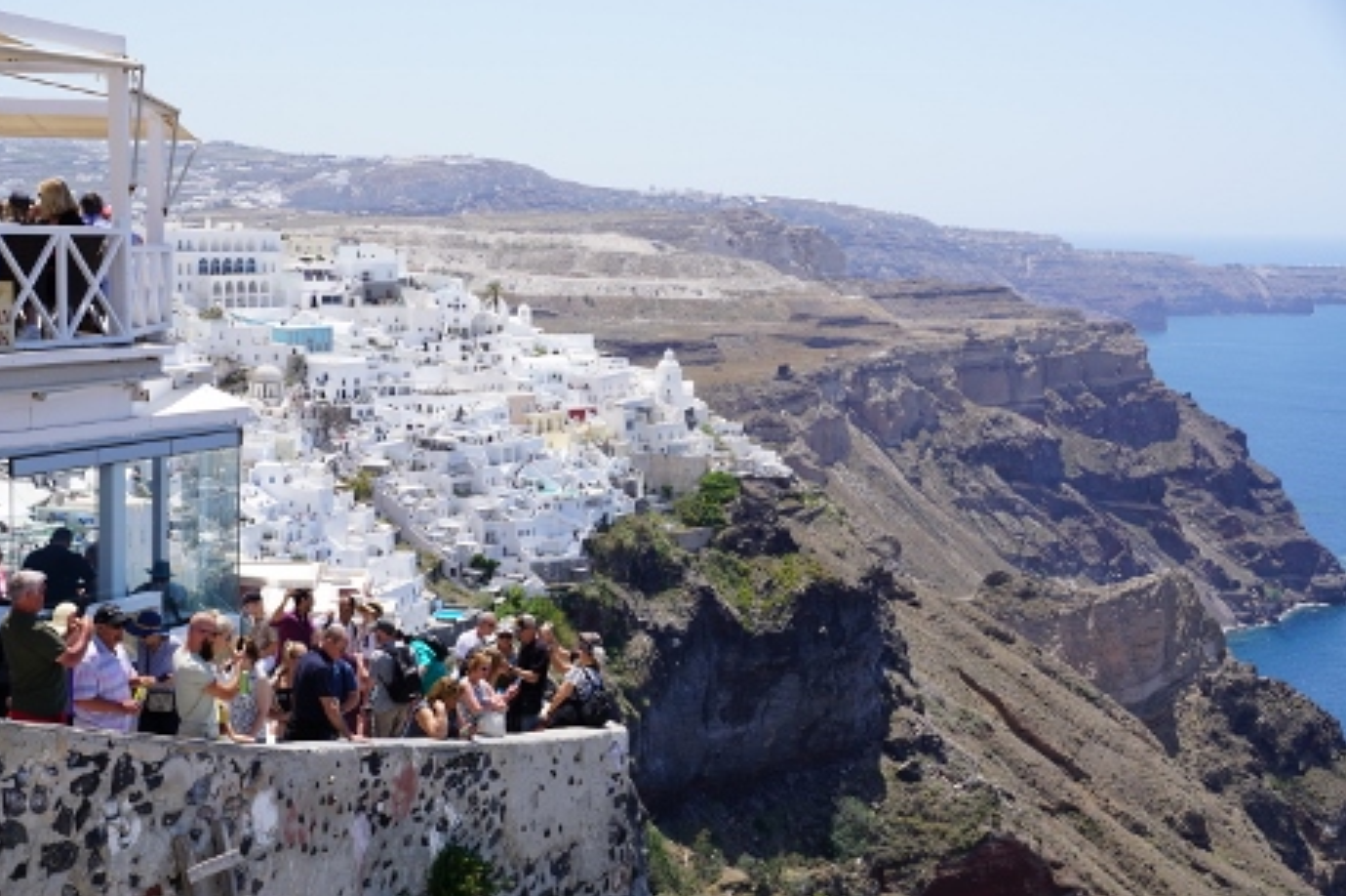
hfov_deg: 32.4
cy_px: 454
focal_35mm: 62
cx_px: 654
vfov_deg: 21.9
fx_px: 2316
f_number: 10
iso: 100
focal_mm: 40
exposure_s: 1/160
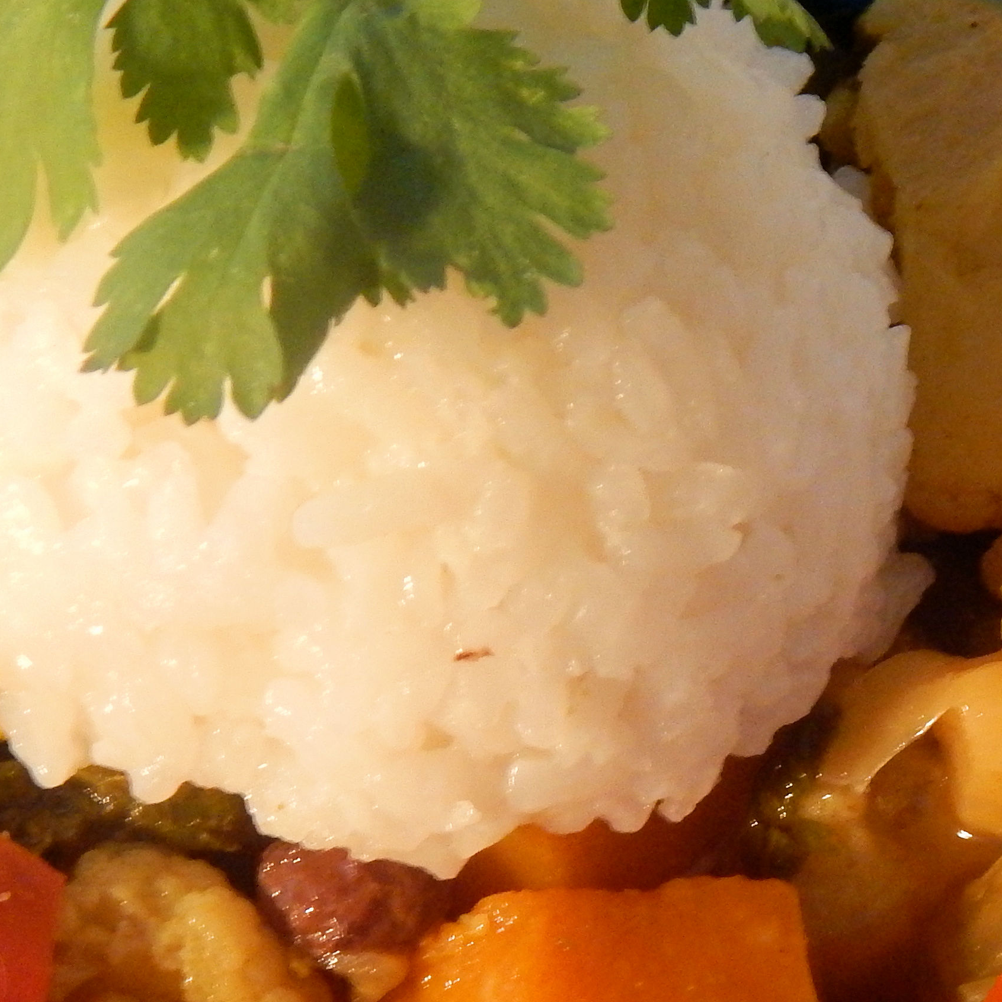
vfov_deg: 9.5
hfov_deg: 9.5
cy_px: 844
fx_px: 5993
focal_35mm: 183
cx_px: 895
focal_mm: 13.5
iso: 400
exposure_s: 1/13
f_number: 4.2
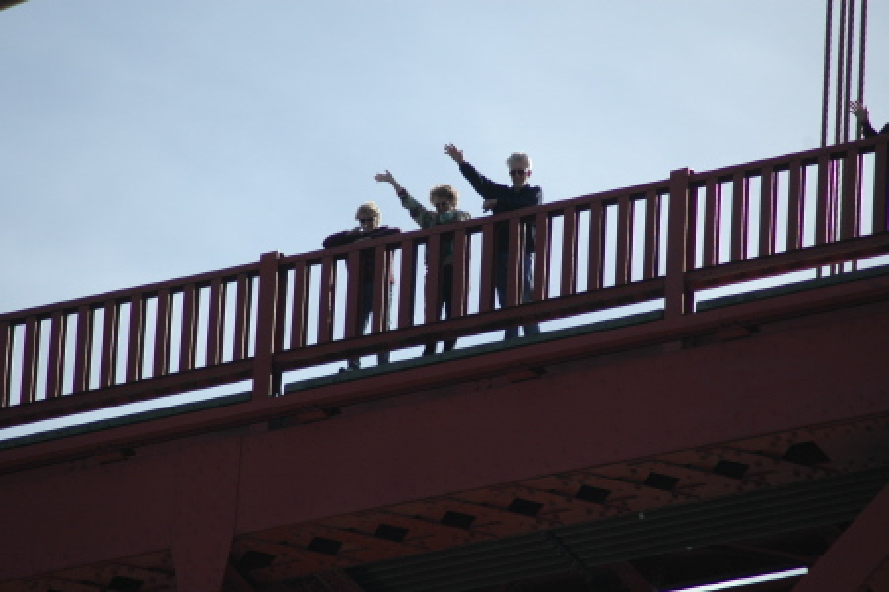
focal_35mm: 375
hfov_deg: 5.5
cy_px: 296
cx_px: 444
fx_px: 9253
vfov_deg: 3.7
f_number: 5.3
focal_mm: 250
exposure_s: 1/1000
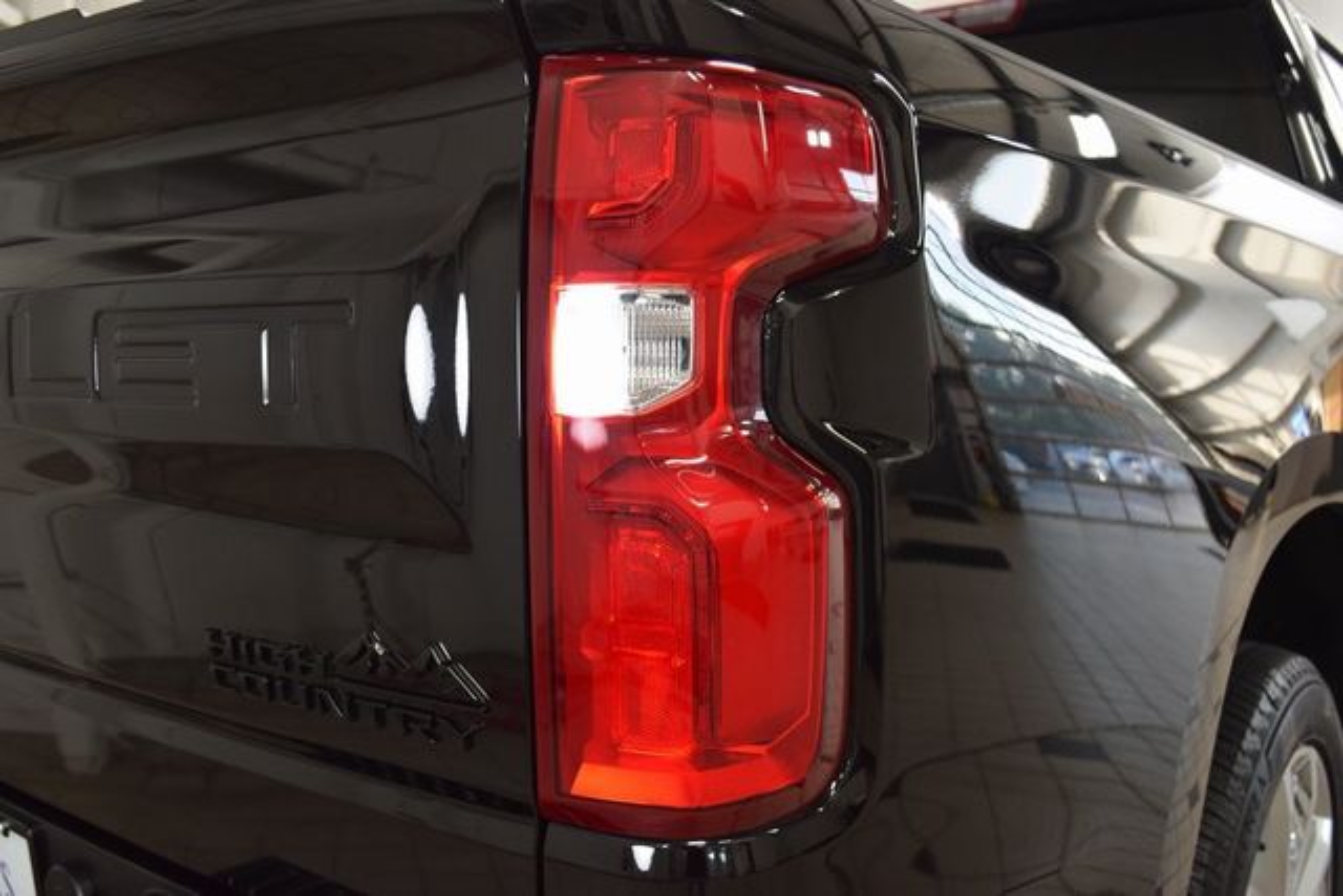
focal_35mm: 33
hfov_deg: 57.2
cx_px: 672
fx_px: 1231
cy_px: 448
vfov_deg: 40.0
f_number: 4
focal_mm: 22
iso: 900
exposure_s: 1/60
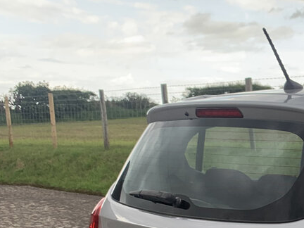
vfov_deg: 17.8
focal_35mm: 77
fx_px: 676
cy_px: 300
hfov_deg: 22.2
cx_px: 414
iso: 25
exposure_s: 1/236
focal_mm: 4.25
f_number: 1.8
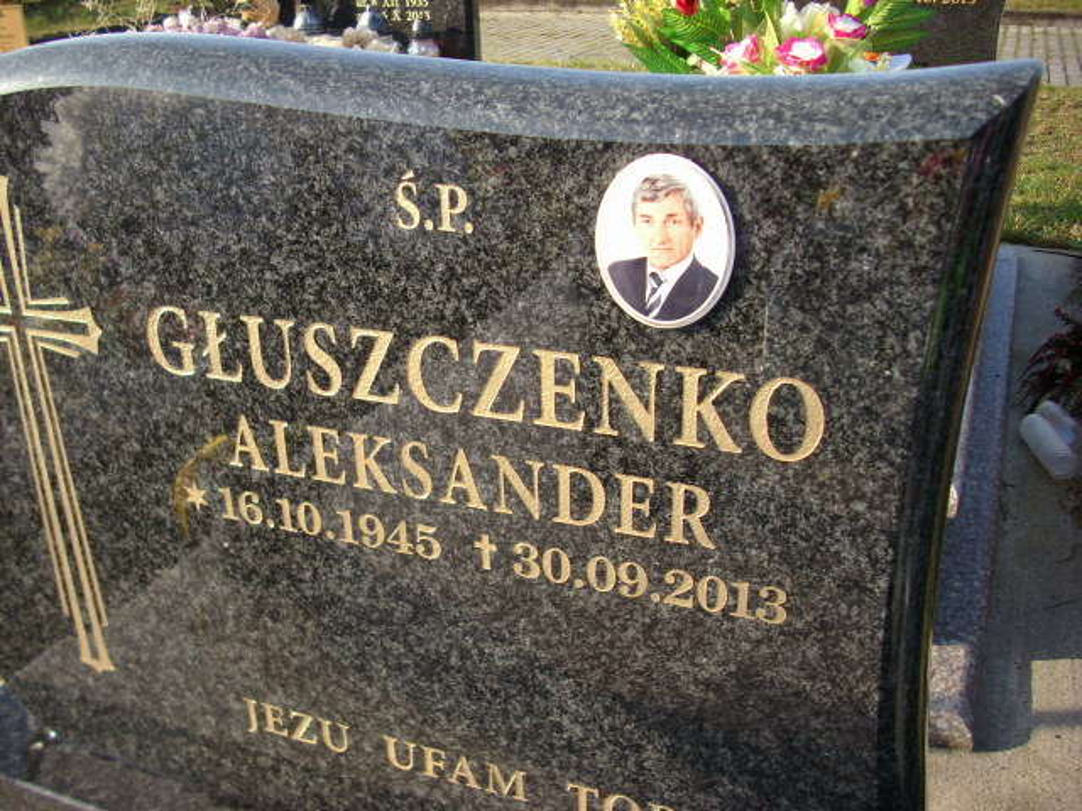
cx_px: 541
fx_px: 1157
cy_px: 406
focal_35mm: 37
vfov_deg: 38.7
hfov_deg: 50.1
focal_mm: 6.2
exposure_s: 1/337
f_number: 2.8
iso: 50
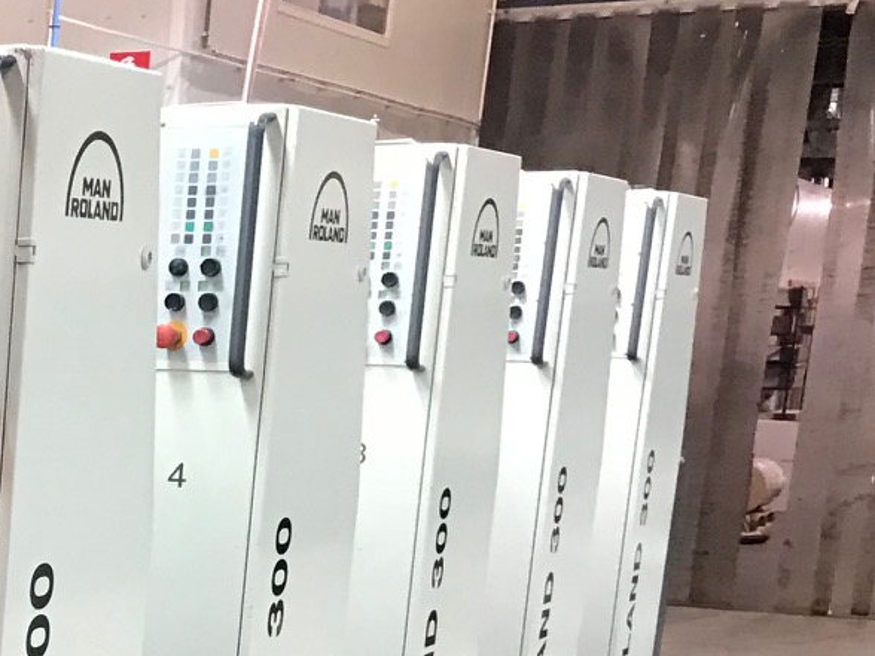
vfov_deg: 14.5
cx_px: -506
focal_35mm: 96
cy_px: 939
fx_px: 2427
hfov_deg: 17.9
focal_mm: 3.99
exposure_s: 1/17
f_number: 1.8
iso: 50
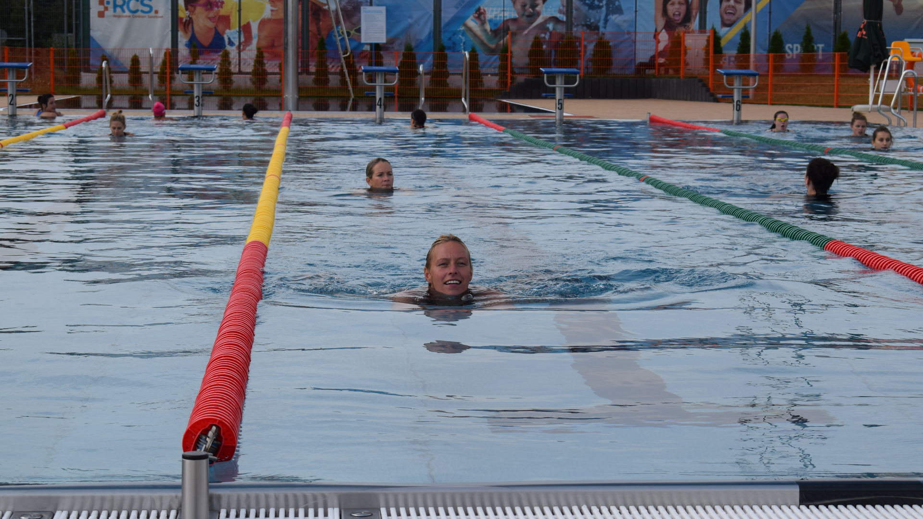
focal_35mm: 87
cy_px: 268
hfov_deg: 24.6
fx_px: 2118
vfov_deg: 14.0
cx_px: 462
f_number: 10
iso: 200
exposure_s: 1/400
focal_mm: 55
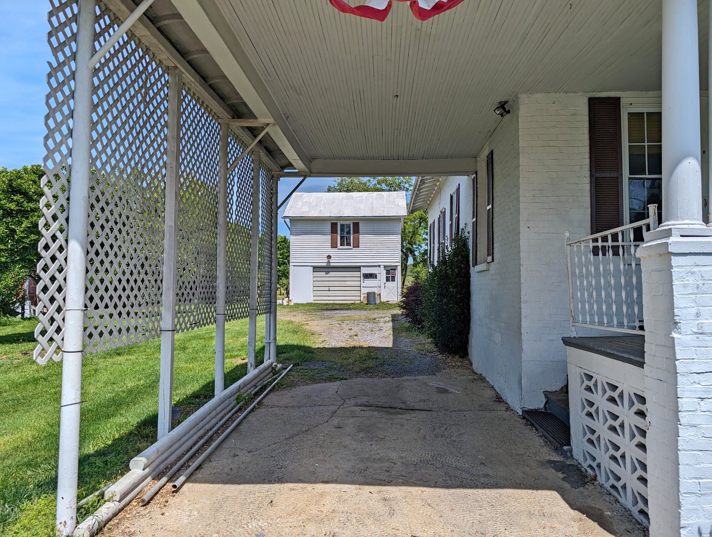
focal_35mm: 24
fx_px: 494
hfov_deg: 71.5
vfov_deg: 56.9
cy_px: 268
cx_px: 356
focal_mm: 6.9
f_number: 1.68
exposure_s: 1/1706
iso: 20
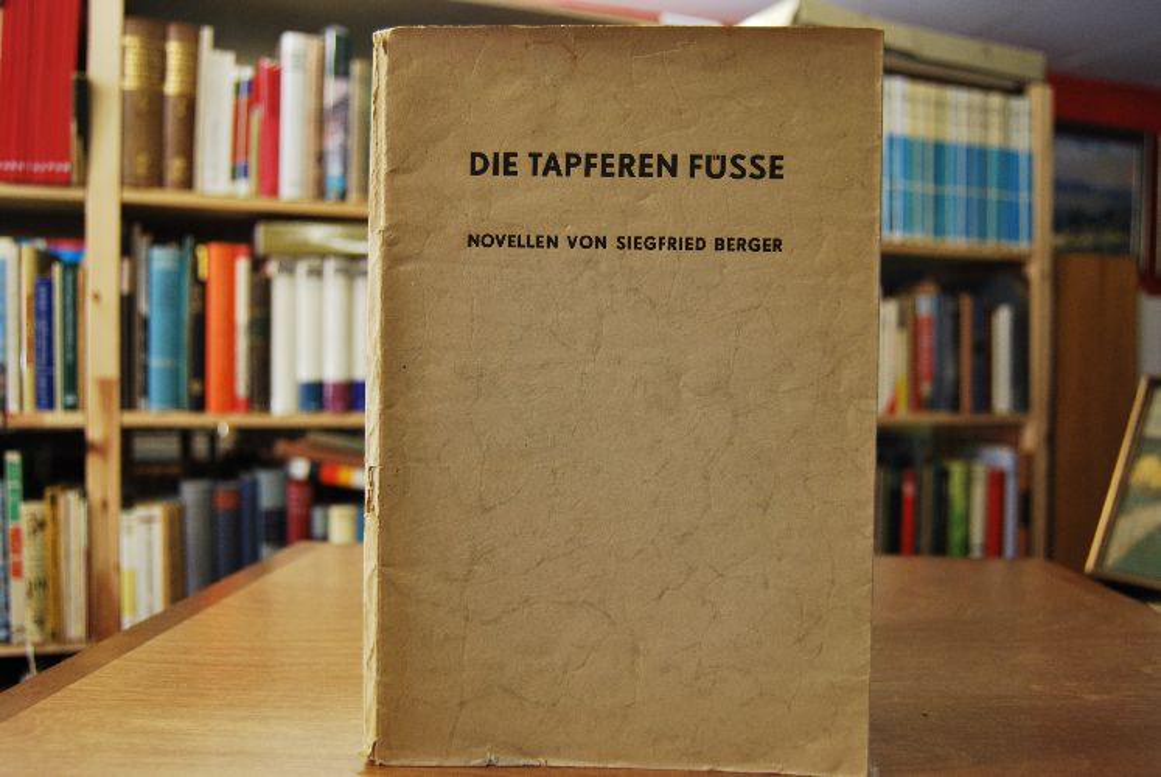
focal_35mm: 34
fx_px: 1114
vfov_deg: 38.5
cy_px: 388
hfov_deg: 55.1
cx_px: 580
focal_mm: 23
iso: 450
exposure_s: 1/30
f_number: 3.8
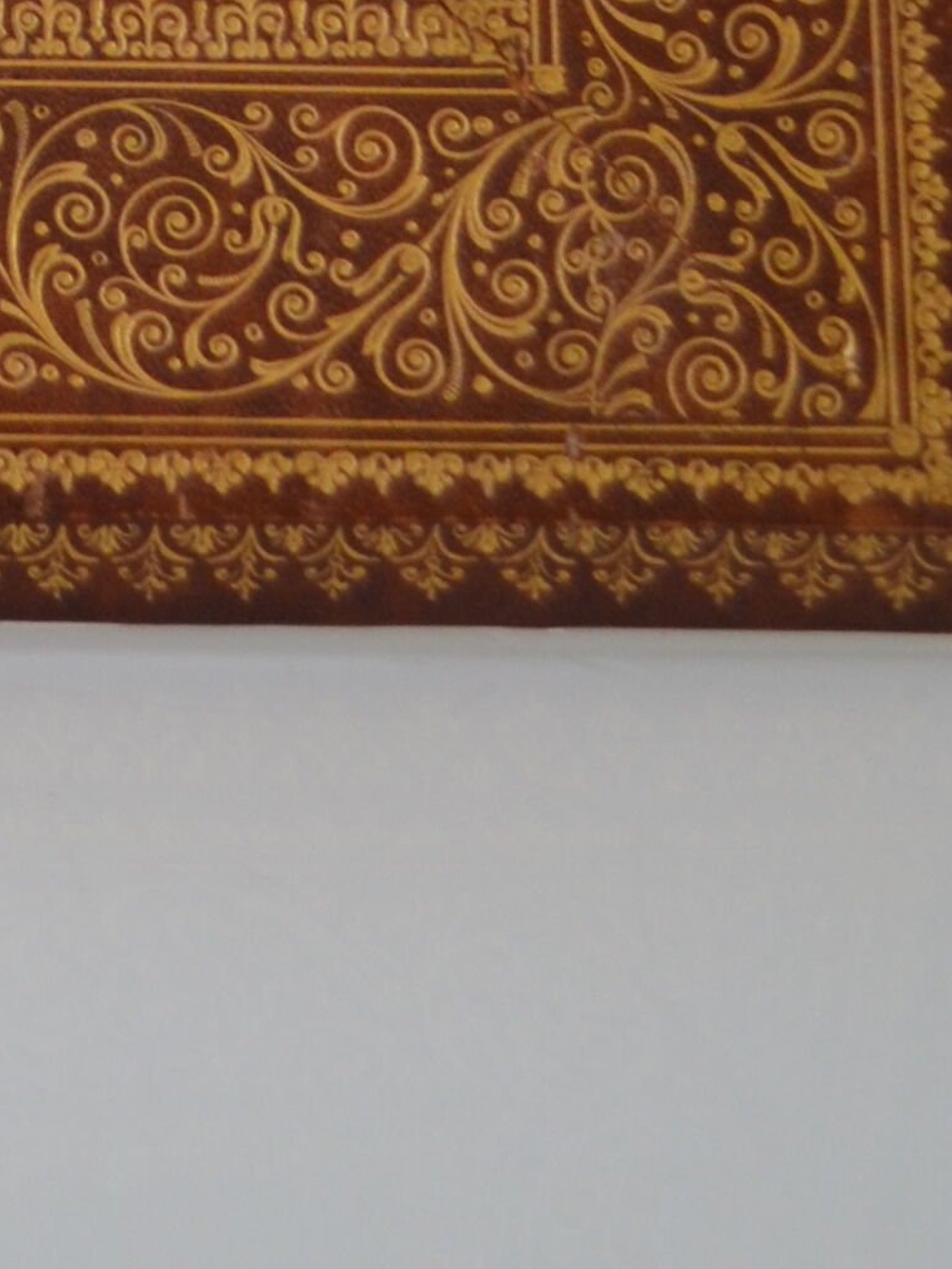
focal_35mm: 158
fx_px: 5792
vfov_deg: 11.4
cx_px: -656
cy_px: -1189
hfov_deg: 9.1
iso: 400
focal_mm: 24
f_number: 4
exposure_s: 1/30
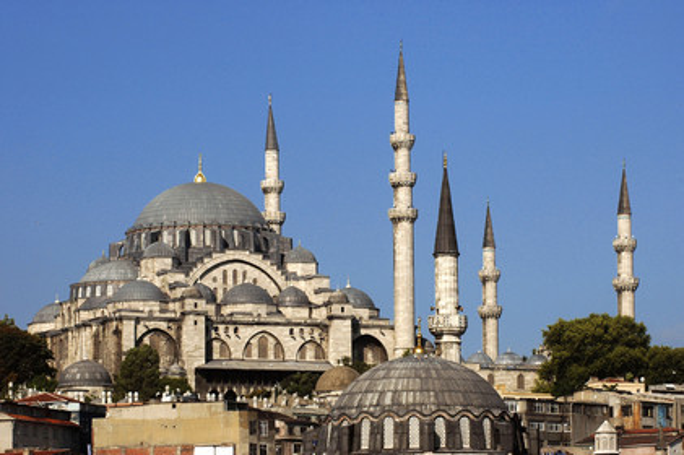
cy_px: 228
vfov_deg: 7.3
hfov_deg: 11.0
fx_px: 3560
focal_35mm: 188
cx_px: 342
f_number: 8
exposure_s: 1/640
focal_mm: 125
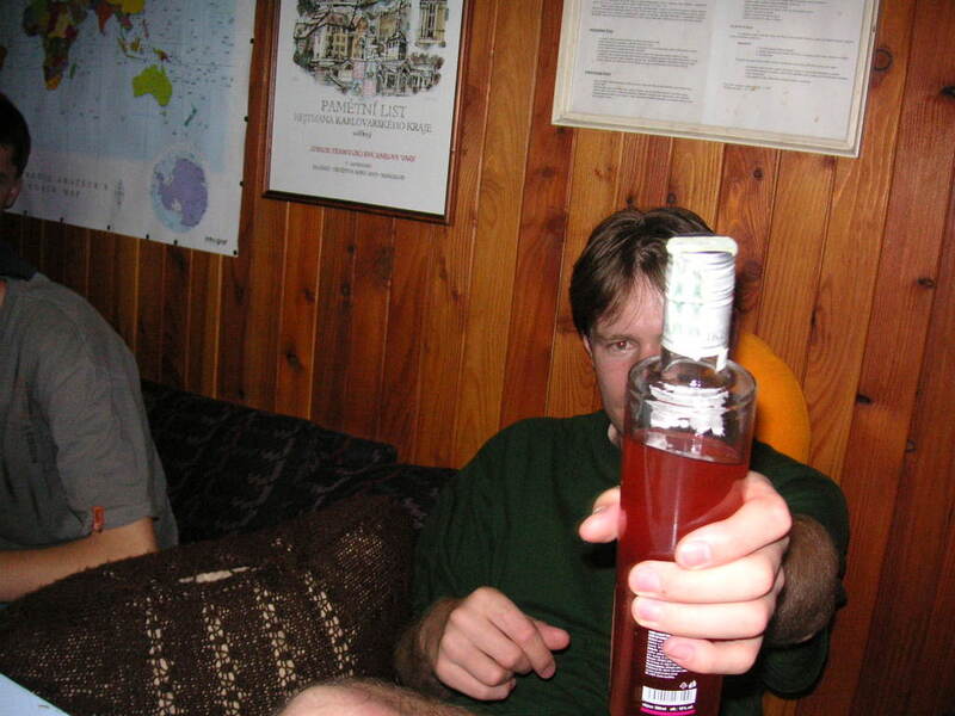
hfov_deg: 50.1
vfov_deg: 38.7
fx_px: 1021
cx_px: 478
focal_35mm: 37
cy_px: 358
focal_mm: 6.1
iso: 160
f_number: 2.8
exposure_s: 1/45
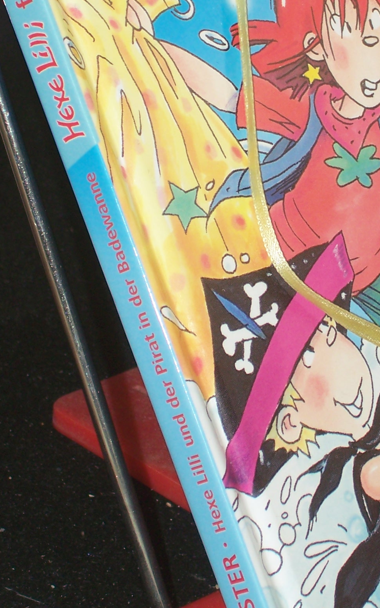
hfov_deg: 6.7
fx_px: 3264
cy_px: 203
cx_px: 316
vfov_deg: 10.6
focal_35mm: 197
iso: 80
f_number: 4.6
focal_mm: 16.8
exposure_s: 1/100
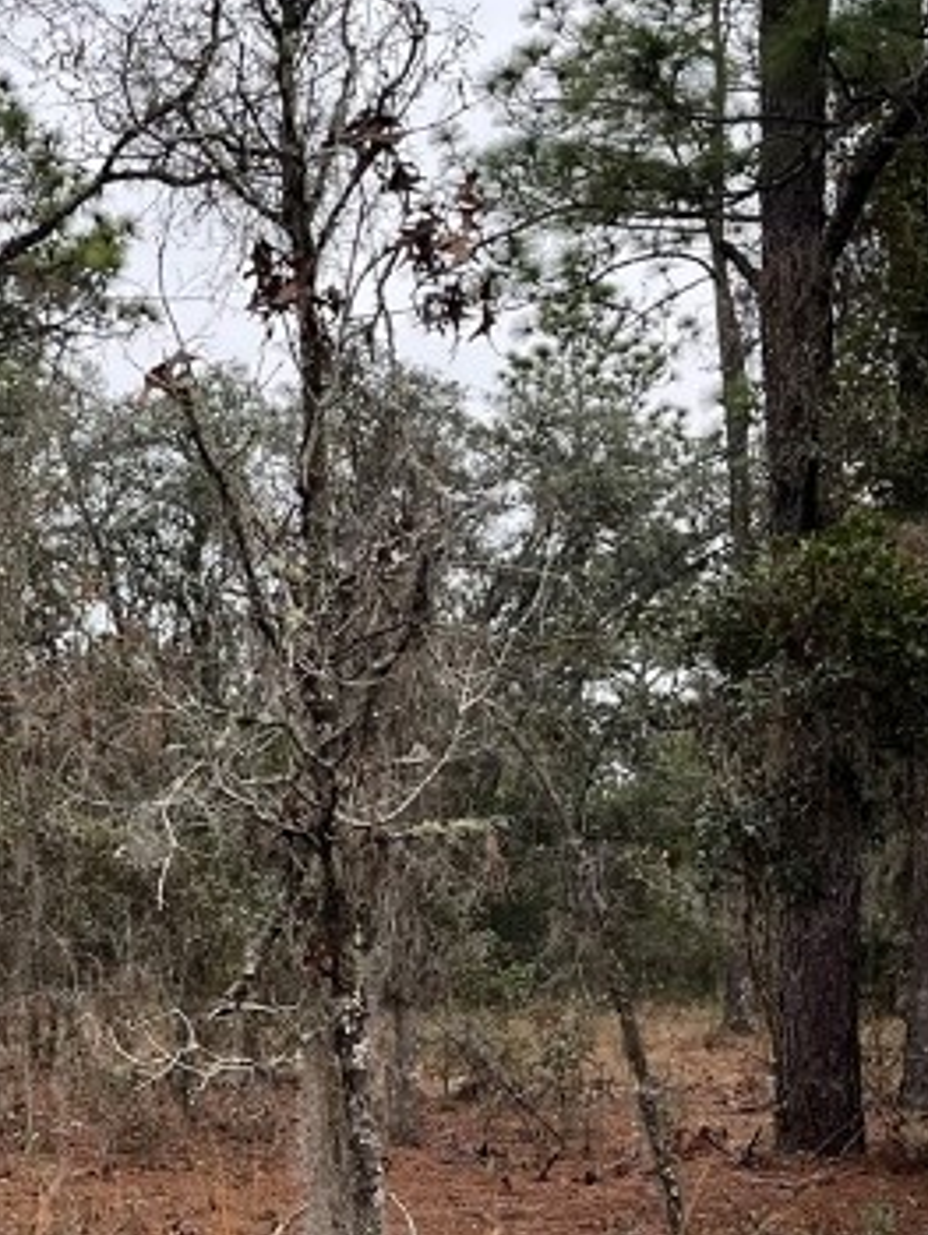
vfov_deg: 25.6
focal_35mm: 76
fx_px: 2713
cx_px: -191
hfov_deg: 18.4
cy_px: 734
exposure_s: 1/121
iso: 125
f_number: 1.6
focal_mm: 5.1
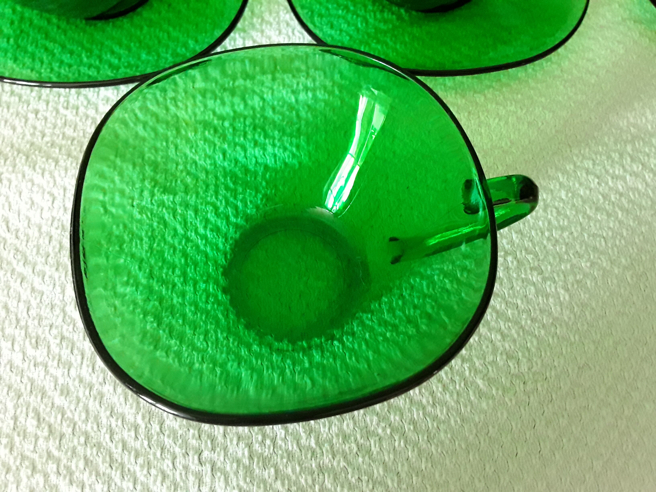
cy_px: 246
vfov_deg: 51.4
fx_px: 512
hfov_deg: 65.3
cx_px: 328
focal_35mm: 27
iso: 400
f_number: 1.9
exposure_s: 1/17
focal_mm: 2.91
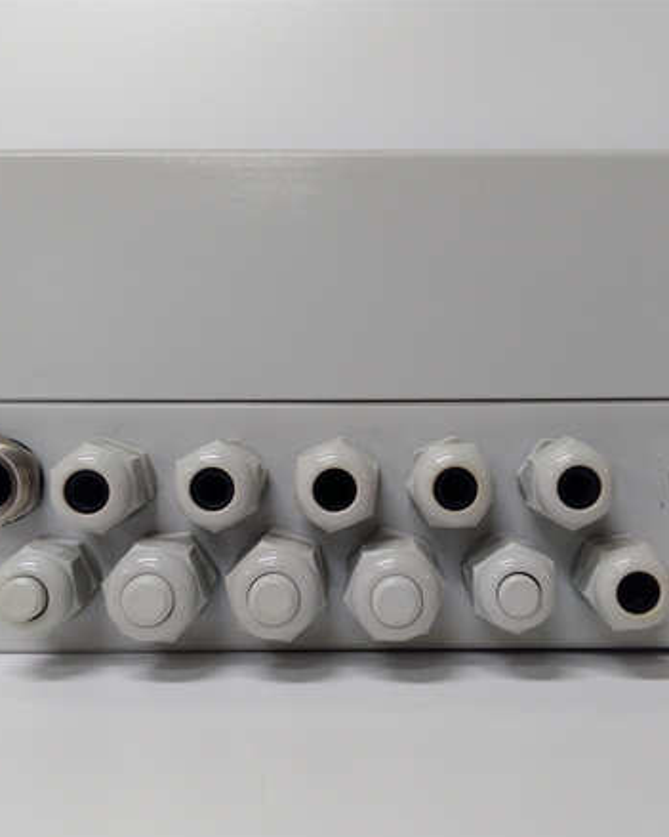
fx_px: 891
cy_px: 425
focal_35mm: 36
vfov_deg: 50.3
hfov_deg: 41.1
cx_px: 375
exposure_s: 1/33
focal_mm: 3.79
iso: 182
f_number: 2
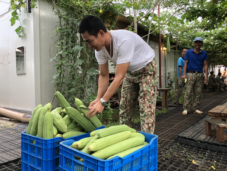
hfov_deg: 61.7
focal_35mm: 29
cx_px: 114
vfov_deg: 48.2
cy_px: 86
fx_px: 190
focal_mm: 3.99
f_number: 1.8
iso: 64
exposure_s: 1/100
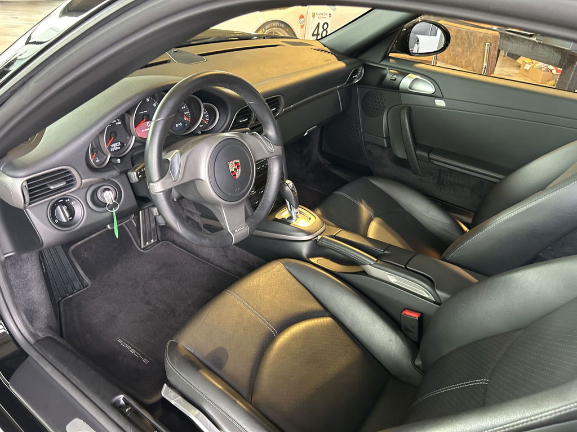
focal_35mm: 26
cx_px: 288
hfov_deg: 67.3
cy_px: 216
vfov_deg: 53.1
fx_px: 433
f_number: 1.5
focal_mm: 5.7
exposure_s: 1/33
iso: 400
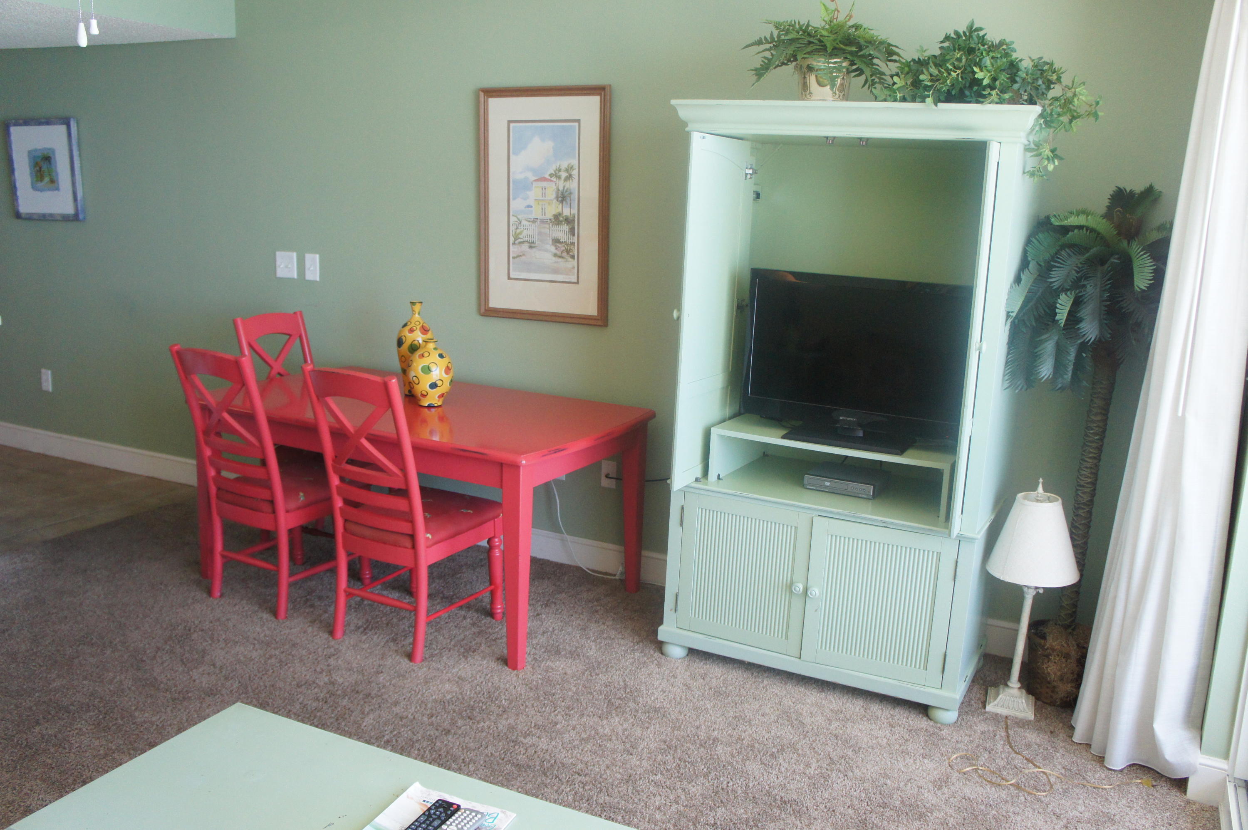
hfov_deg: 62.0
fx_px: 1039
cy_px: 415
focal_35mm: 30
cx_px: 624
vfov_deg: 43.6
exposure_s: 1/250
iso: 1600
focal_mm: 20
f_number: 4
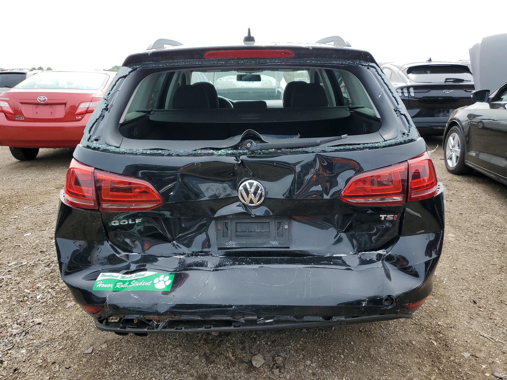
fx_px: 381
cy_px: 190
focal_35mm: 26
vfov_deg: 53.1
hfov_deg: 67.3
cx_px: 254
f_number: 1.5
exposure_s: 1/1000
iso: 50
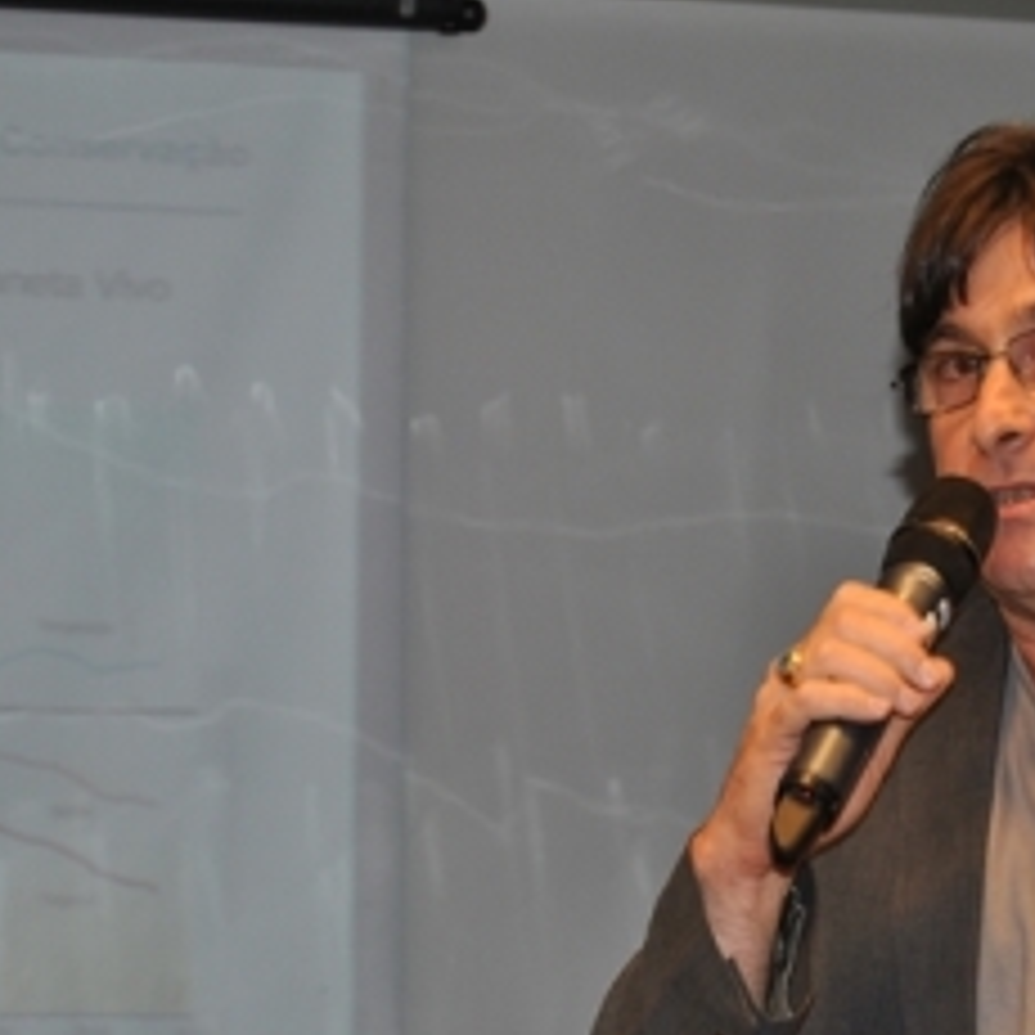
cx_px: 842
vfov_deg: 12.7
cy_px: 644
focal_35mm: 137
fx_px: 4629
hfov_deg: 12.7
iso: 200
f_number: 5.6
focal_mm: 55
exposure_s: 1/60
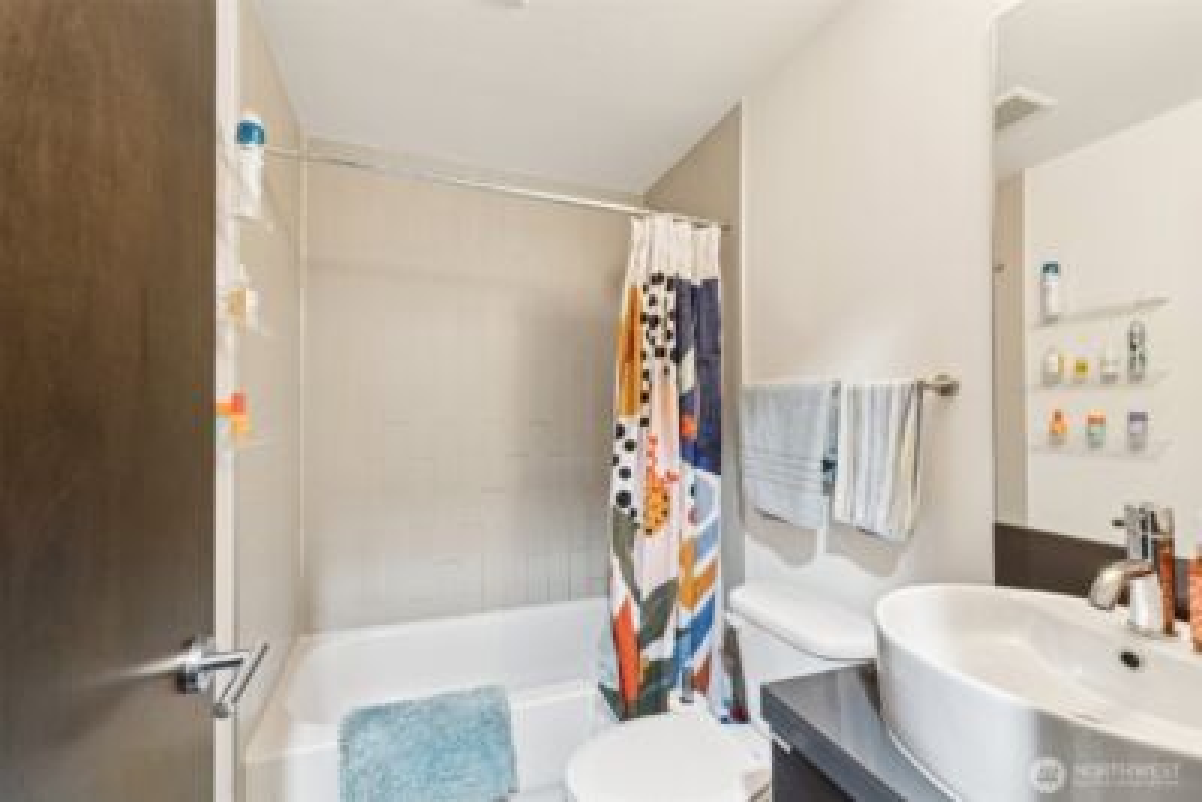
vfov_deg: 77.4
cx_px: 601
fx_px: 501
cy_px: 401
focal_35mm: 15
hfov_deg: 100.4
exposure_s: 1.3
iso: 250
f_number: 9
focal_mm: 10
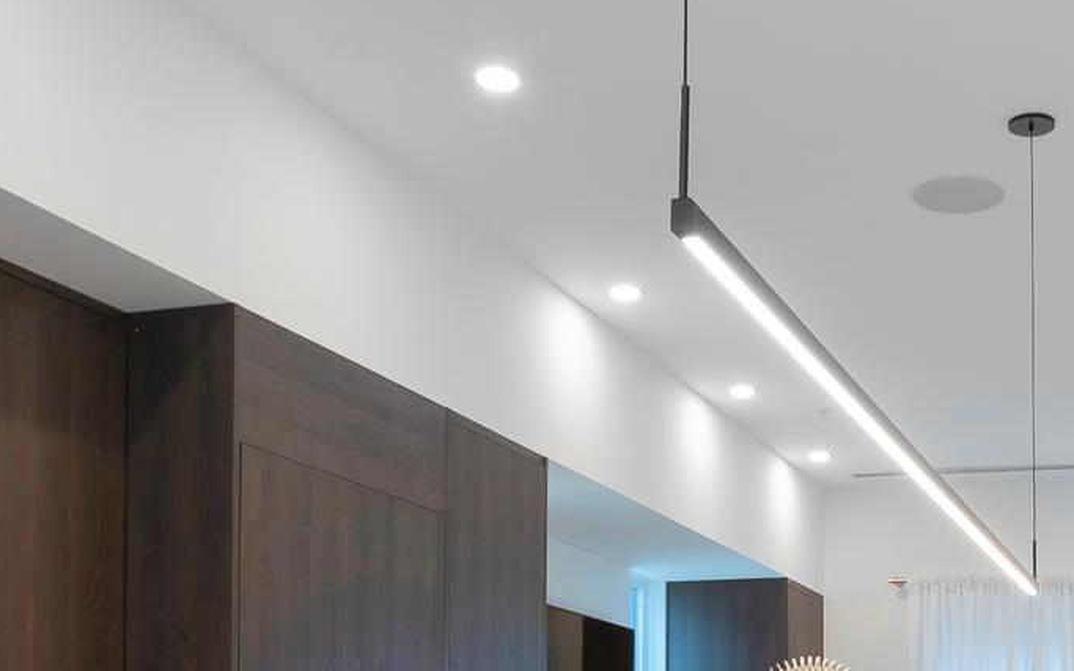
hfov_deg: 37.5
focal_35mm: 52
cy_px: 764
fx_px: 1522
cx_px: 851
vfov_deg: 23.2
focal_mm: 17
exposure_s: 1/13
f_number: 10
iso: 500
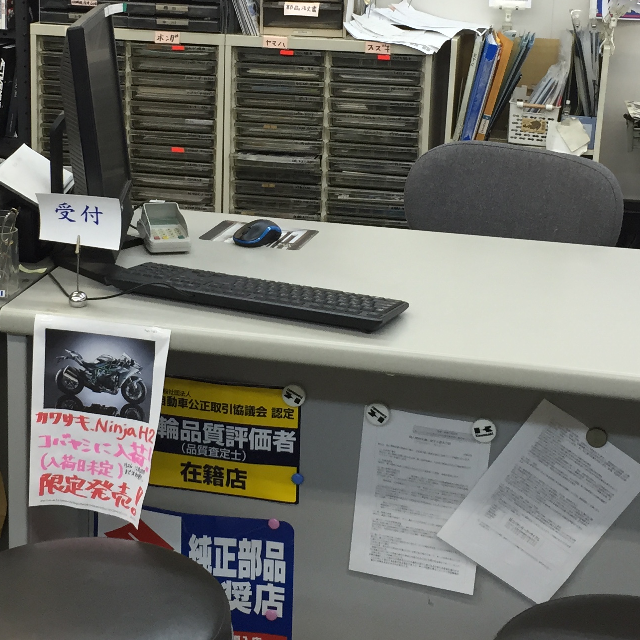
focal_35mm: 65
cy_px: 190
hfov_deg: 26.4
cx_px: 261
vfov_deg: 26.3
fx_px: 1360
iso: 40
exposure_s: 1/33
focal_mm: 4.15
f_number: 2.2
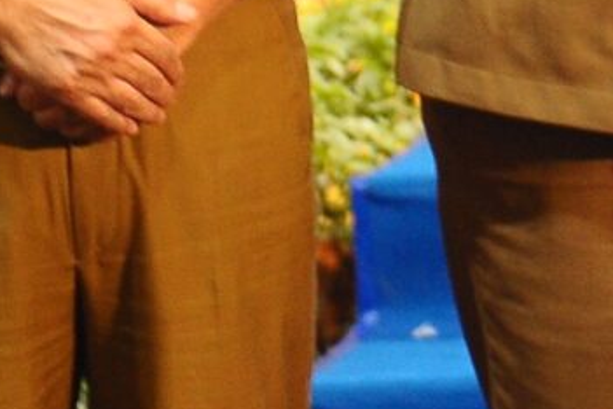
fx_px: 6453
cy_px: -342
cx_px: 699
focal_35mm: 379
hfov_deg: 5.4
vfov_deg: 3.6
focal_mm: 52
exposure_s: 1/100
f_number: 2.8
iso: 1600
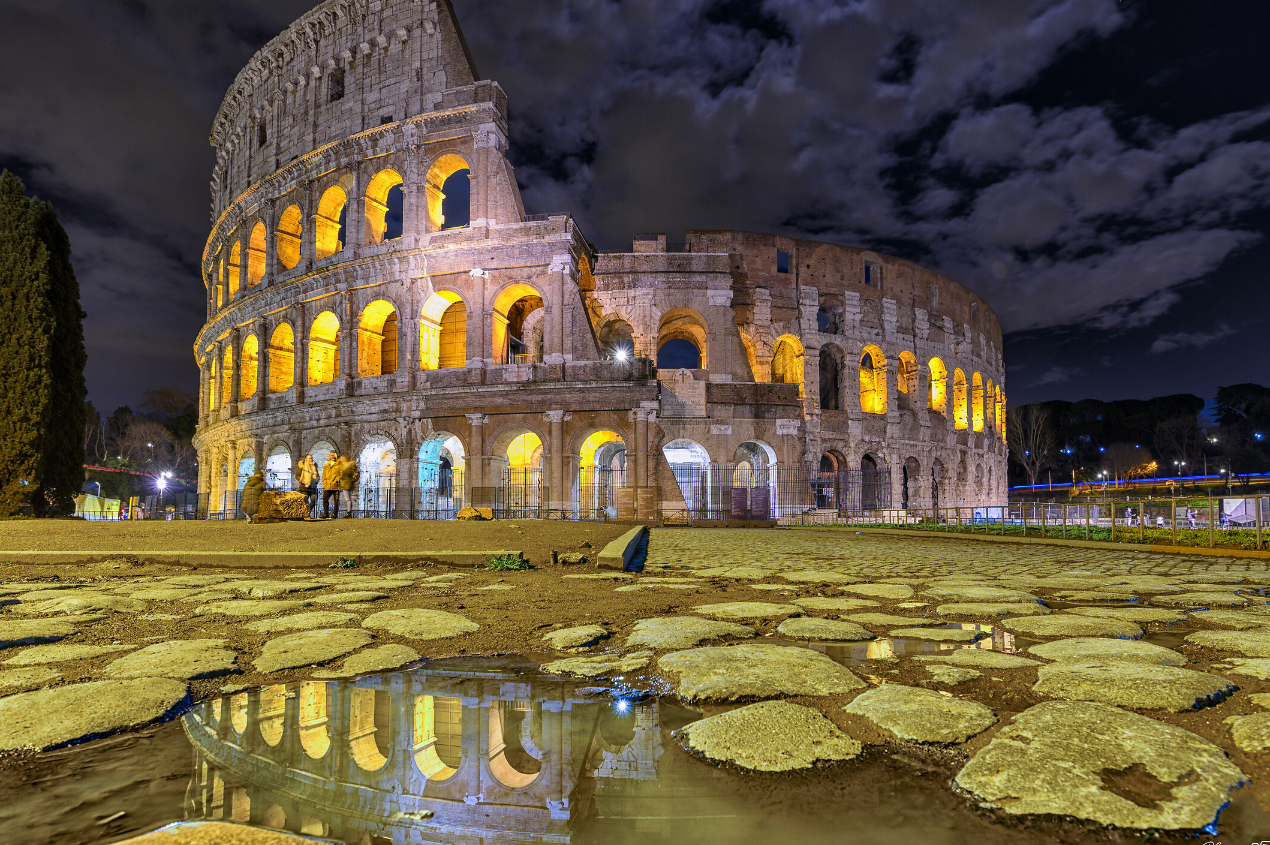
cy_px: 420
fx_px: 599
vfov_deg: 70.4
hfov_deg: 93.3
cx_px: 627
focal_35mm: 17
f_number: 4.5
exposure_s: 8
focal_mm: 15
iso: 80
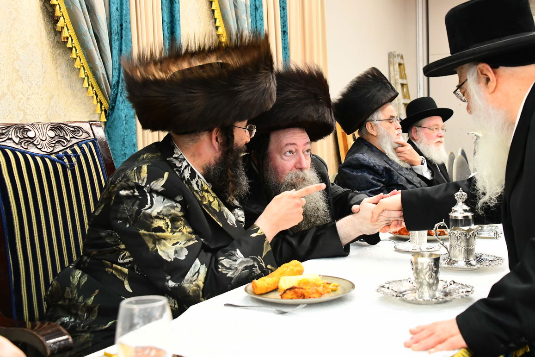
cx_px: 301
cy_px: 145
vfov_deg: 29.2
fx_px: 683
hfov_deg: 42.7
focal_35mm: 46
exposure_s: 1/250
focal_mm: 38
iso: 5000
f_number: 5.6
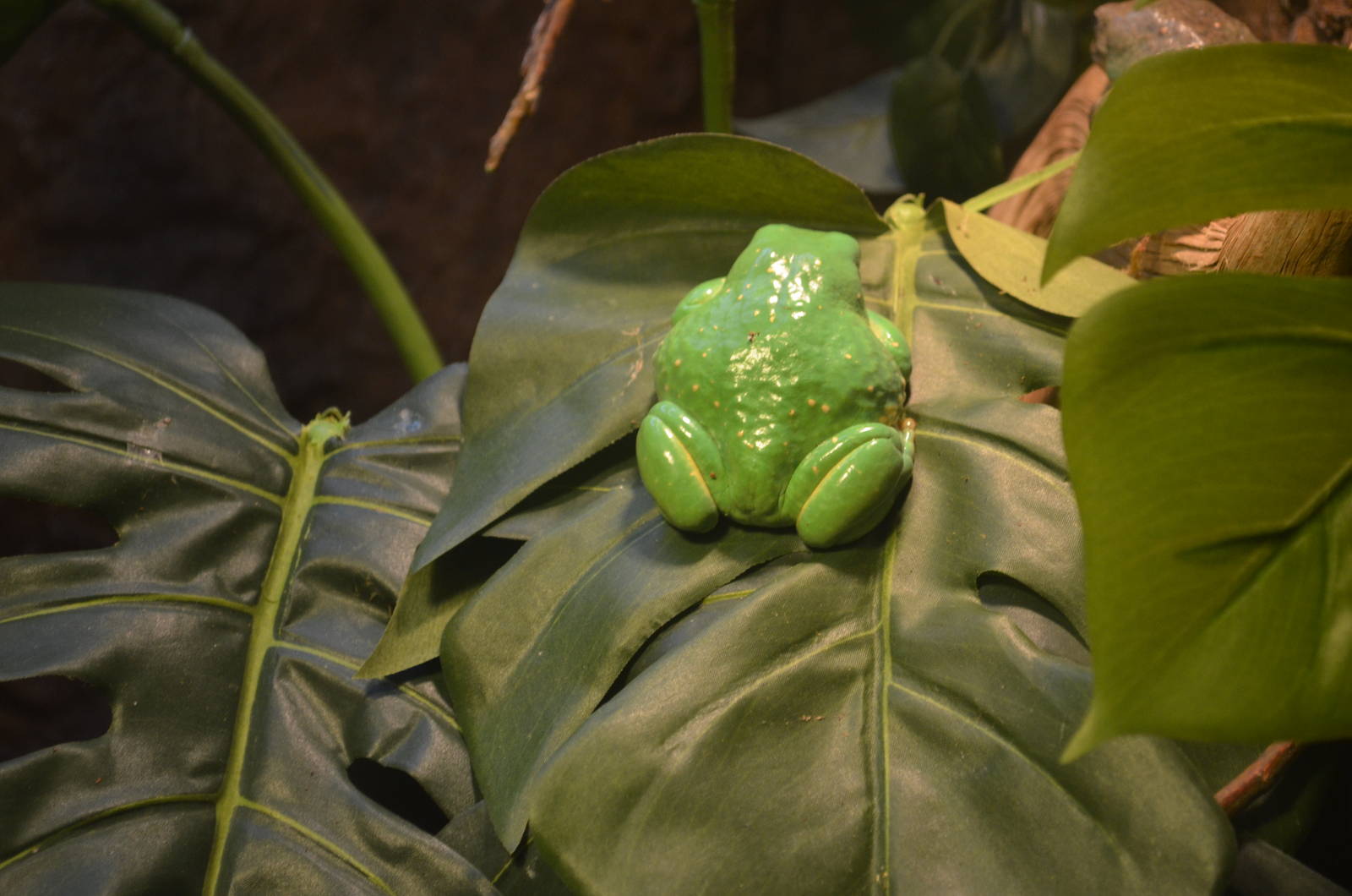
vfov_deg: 16.5
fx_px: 3092
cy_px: 448
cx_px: 676
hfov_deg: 24.7
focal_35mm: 82
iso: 800
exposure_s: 1/40
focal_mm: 55
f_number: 5.6
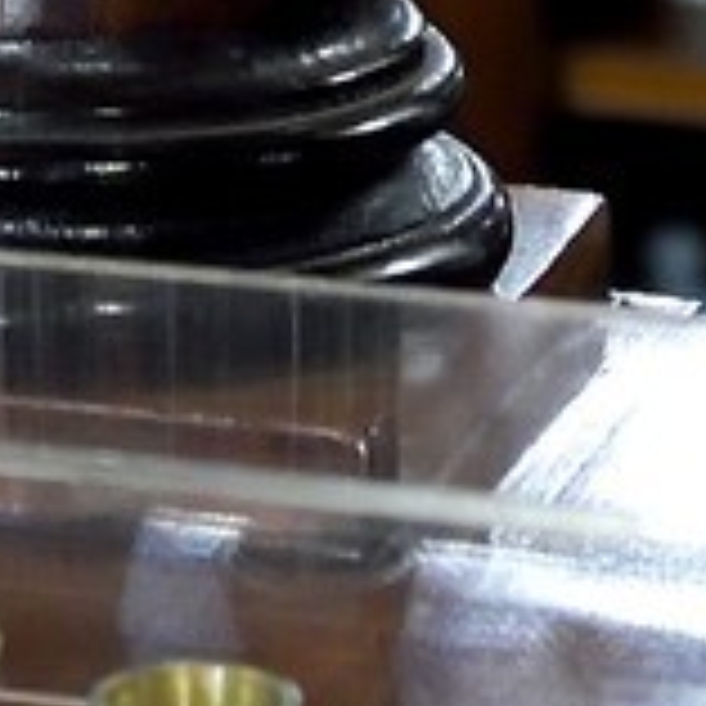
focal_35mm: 329
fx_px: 7592
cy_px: -1925
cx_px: 144
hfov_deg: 5.3
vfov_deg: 4.9
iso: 3200
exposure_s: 1/50
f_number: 4.5
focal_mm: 38
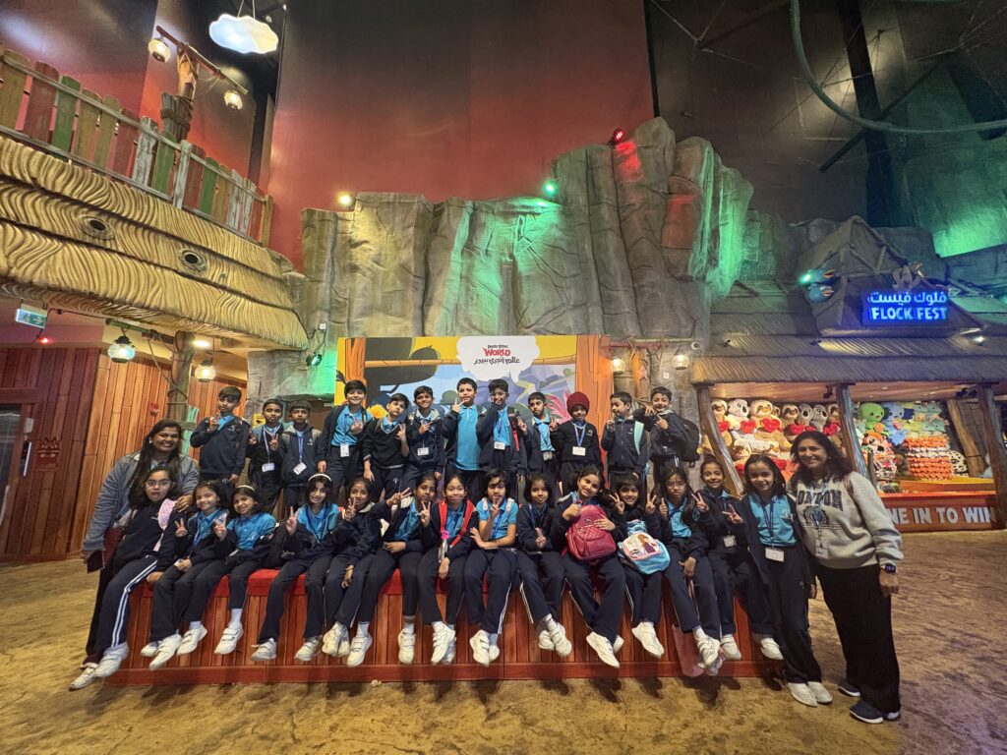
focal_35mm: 14
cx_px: 504
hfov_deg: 102.1
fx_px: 407
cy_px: 378
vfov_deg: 85.7
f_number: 2.2
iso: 640
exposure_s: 1/50
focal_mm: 2.22
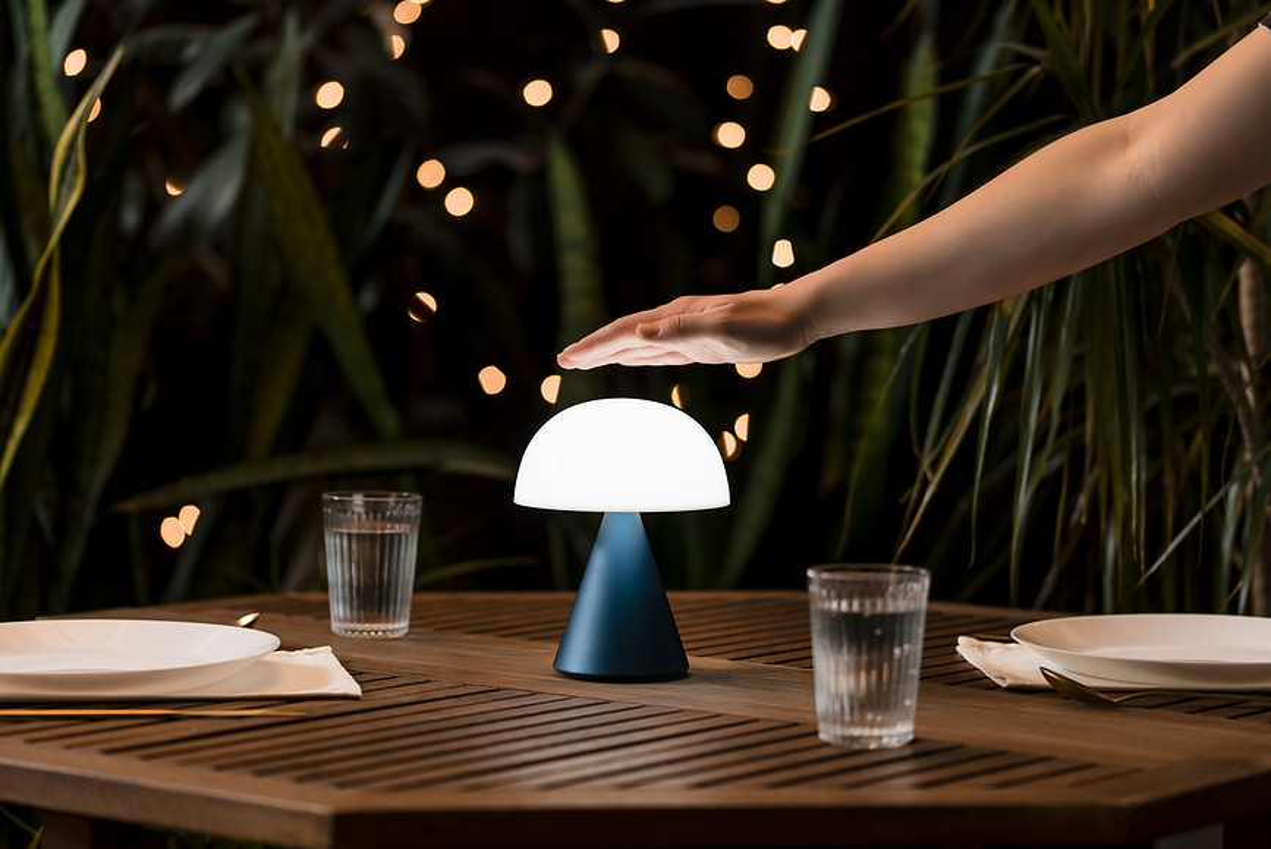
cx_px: 636
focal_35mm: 105
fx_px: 3709
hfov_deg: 19.4
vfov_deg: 13.1
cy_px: 424
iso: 400
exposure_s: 1/100
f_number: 3
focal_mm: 105
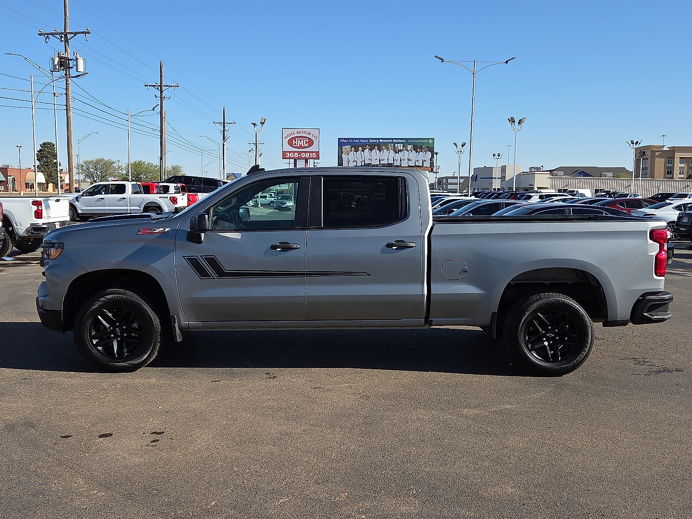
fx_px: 680
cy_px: 260
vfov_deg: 41.8
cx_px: 346
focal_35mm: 34
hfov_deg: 54.0
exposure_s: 1/5000
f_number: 1.8
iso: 77
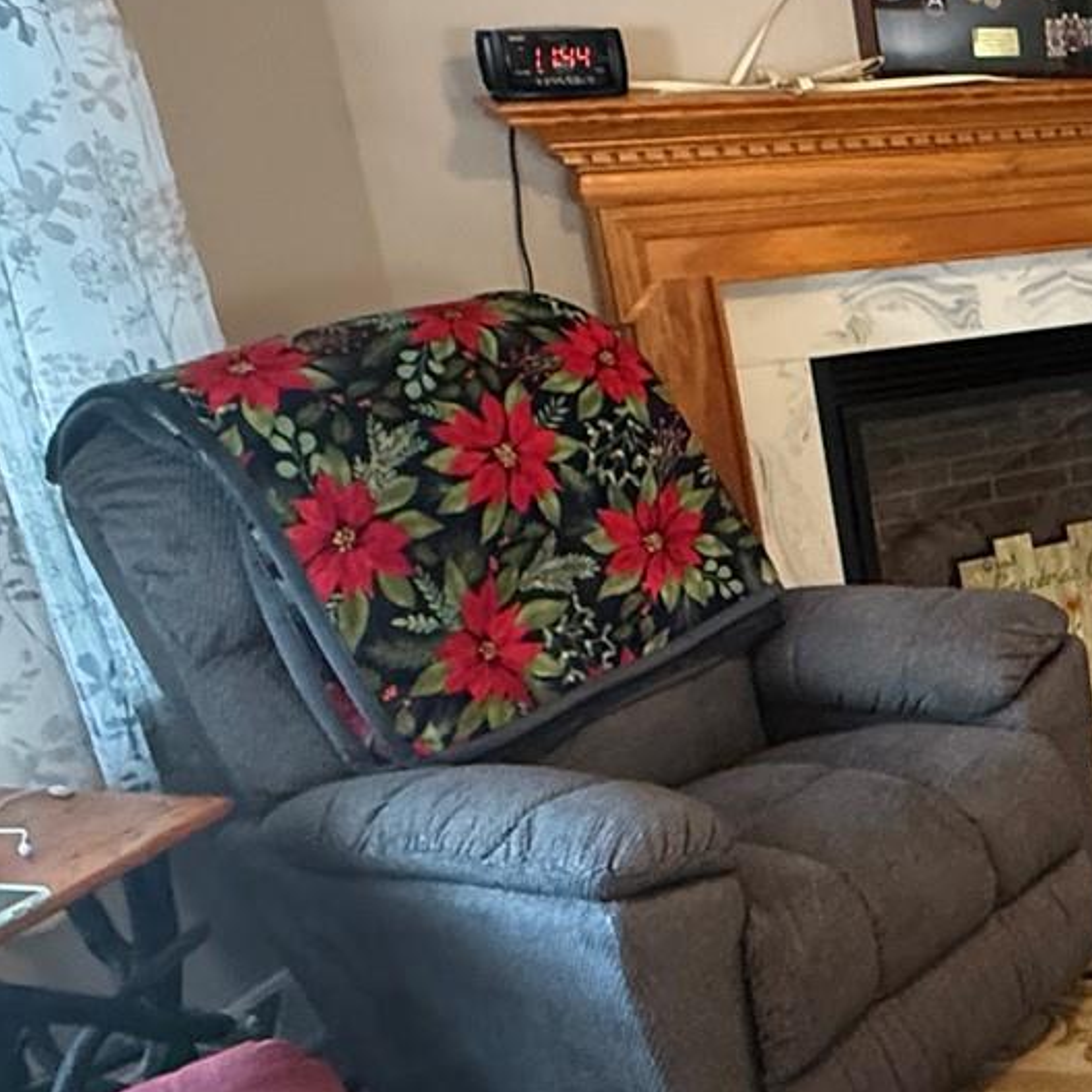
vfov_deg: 35.3
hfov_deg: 26.8
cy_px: 602
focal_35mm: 48
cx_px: 1580
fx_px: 1713
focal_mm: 2.22
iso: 640
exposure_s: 1/60
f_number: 2.2
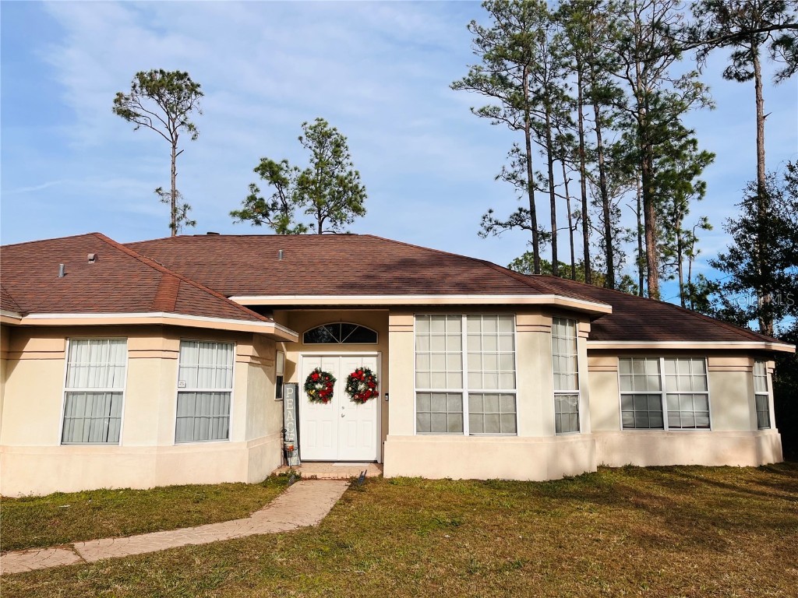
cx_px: 399
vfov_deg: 53.1
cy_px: 299
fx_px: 599
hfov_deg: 67.3
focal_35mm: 26
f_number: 1.6
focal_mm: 5.1
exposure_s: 1/4484
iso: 50
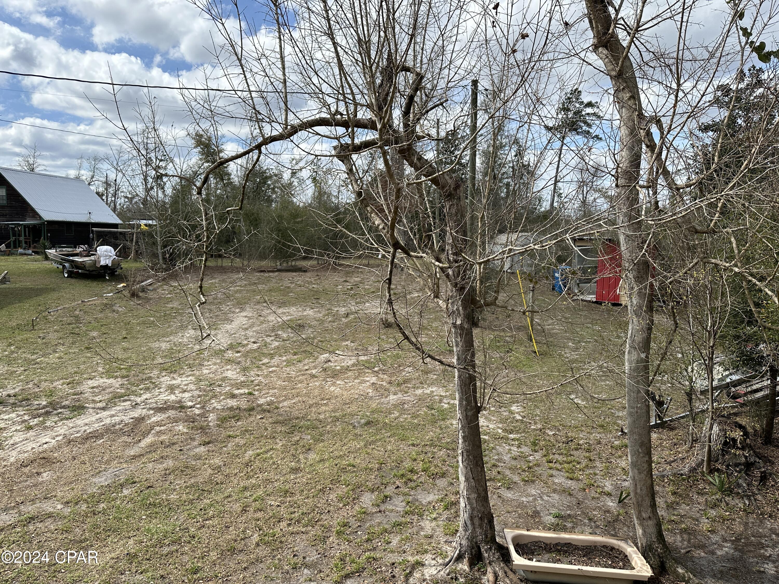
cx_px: 390
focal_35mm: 24
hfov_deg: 71.6
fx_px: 540
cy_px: 292
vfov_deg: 56.8
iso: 80
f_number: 1.78
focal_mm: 6.86
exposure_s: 1/3597
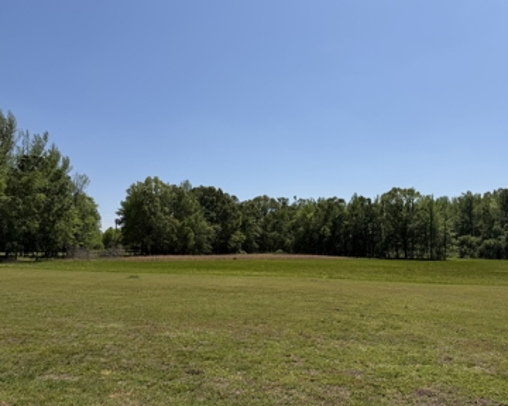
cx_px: 275
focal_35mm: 26
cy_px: 200
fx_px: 391
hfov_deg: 65.9
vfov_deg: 54.9
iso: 80
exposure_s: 1/8130
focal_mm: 6.76
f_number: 1.78
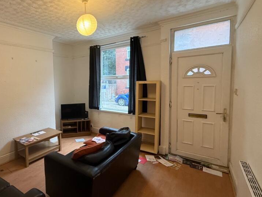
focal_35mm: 20
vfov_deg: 65.9
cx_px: 76
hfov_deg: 77.6
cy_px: 92
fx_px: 151
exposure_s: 1/50
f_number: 2.2
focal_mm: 2.22
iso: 200
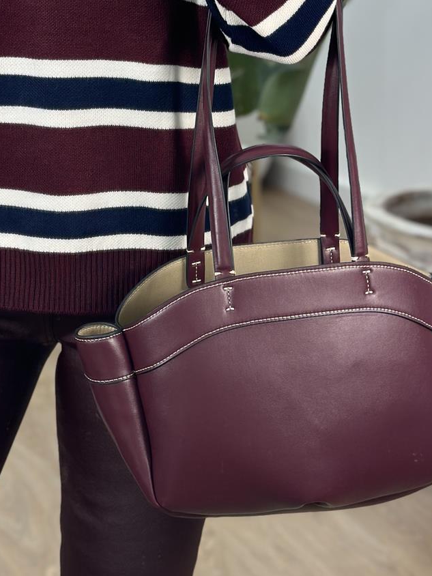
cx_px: 43
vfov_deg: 21.2
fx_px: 1514
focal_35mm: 91
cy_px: 87
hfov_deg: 16.0
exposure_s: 1/100
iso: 64
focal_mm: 6.86
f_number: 1.78
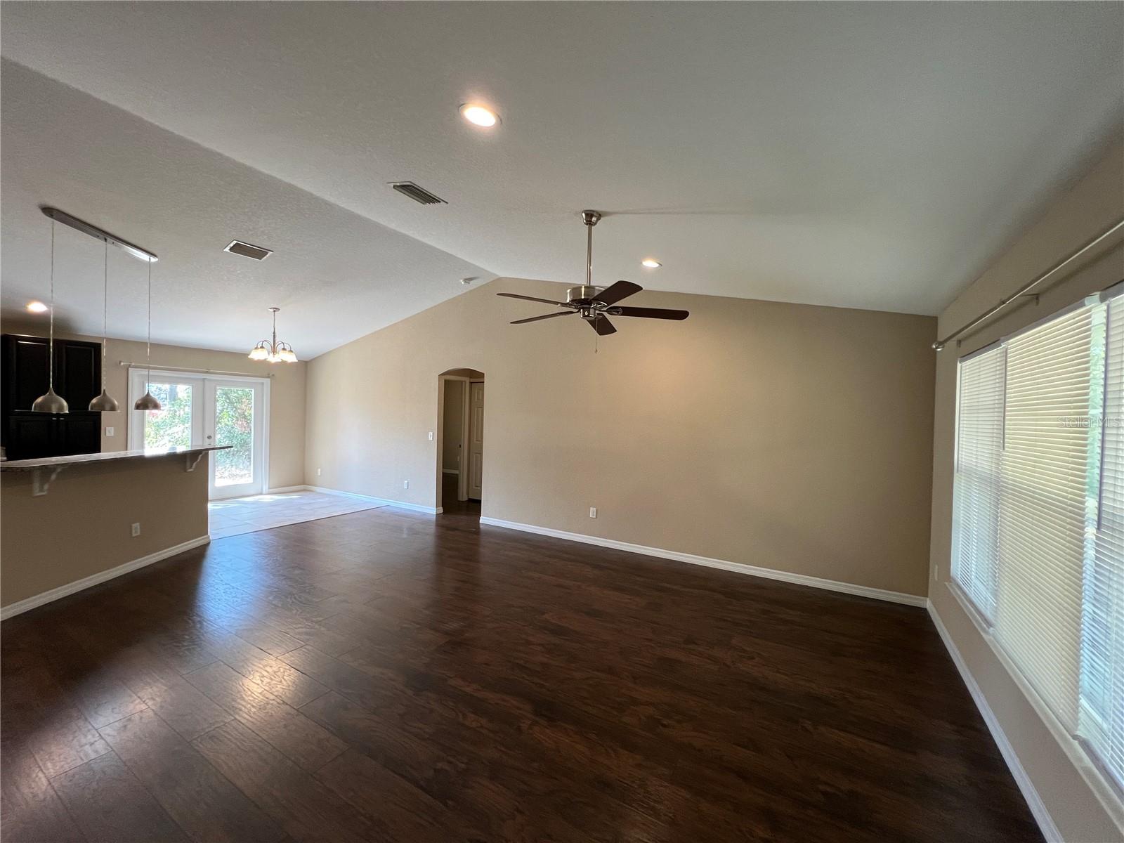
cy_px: 422
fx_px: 422
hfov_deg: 106.2
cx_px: 562
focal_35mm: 13
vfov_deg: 89.9
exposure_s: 1/120
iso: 200
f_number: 1.8
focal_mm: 1.57
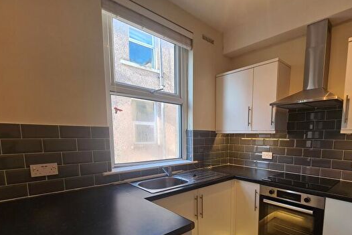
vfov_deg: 65.4
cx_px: 215
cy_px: 159
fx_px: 176
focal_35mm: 18
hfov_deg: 88.6
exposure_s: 1/100
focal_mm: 2.2
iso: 80
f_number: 2.2
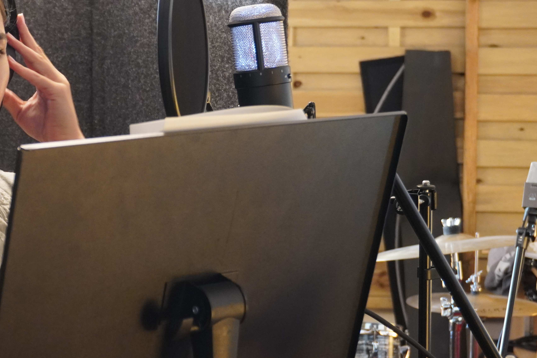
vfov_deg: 13.7
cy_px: 171
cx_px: 152
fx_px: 1492
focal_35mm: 100
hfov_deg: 20.3
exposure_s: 1/10
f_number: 5.6
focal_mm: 38
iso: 2000
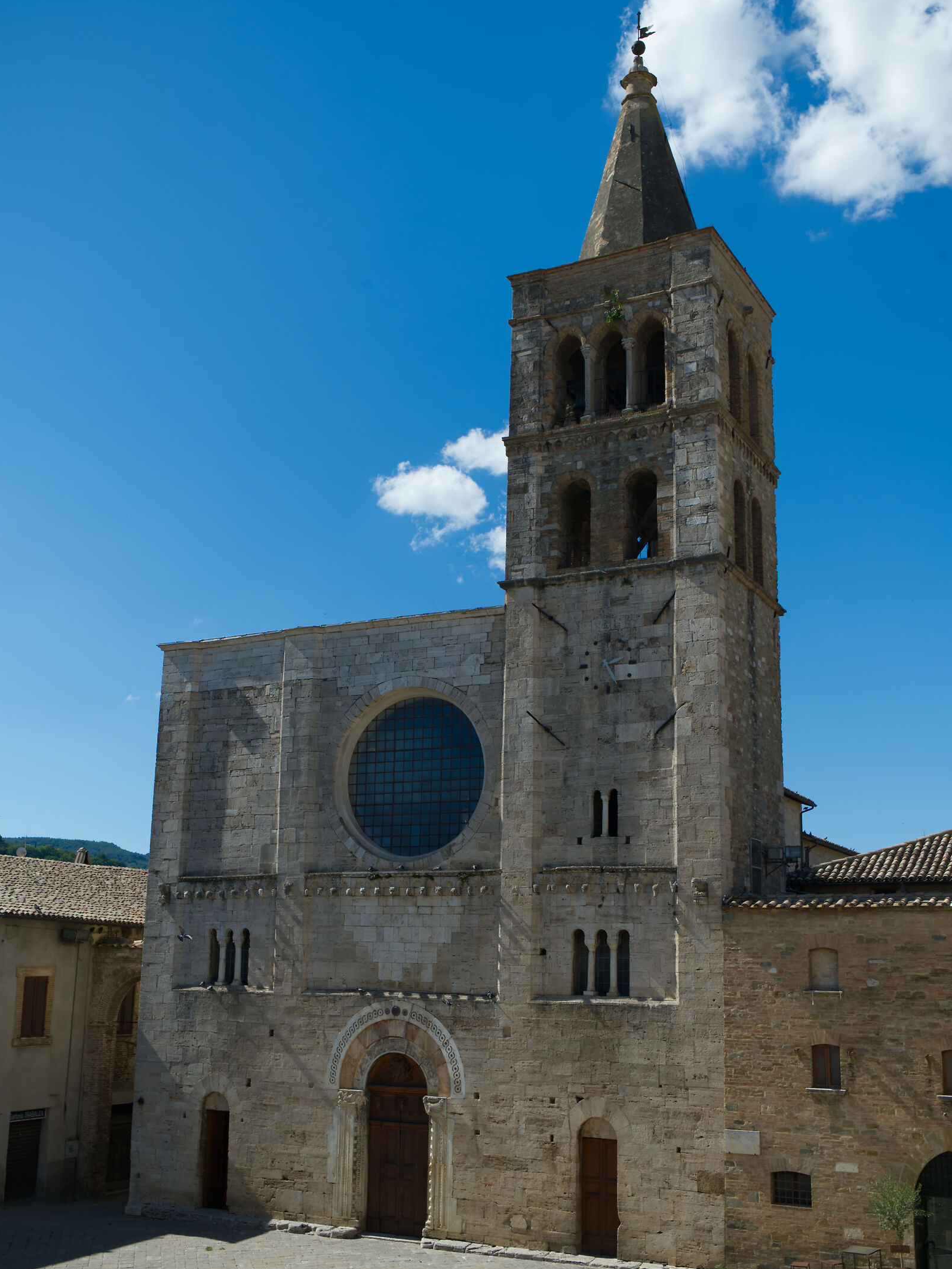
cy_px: 666
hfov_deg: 37.7
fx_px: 1393
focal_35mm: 38
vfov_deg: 49.0
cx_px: 475
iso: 250
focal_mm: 35
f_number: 8
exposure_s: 1/800
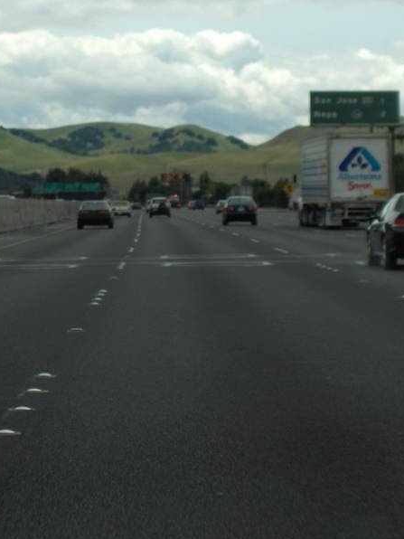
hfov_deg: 9.5
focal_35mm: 157
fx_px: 2443
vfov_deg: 12.6
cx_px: 192
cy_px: 270
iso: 100
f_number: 4.9
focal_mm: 24
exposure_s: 1/431
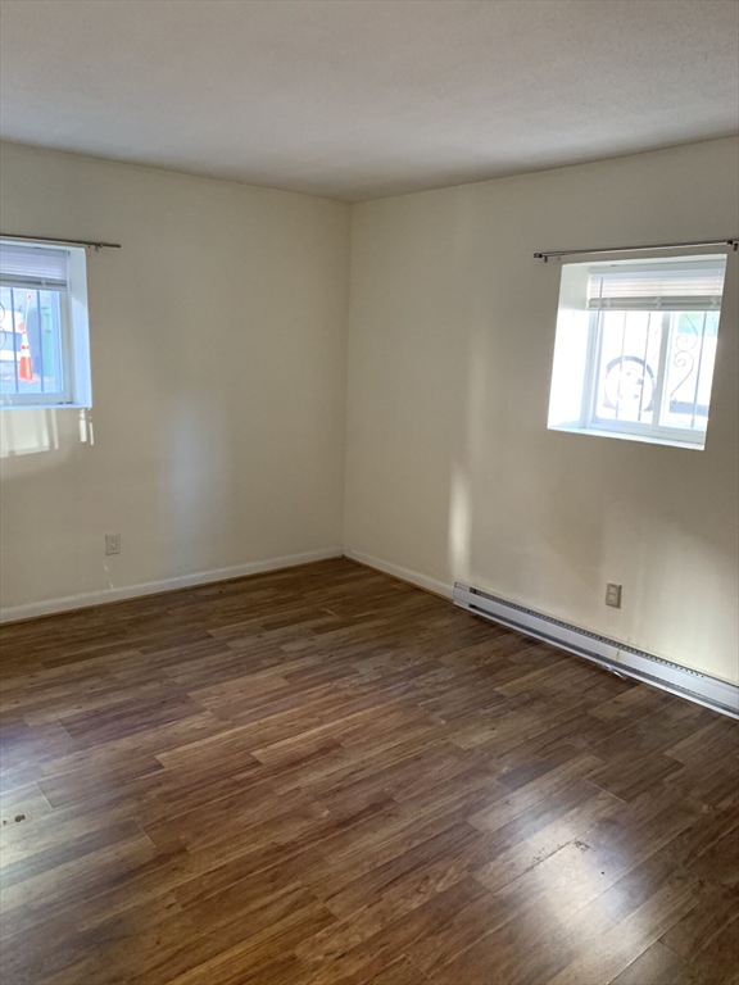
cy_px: 492
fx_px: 740
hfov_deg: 53.1
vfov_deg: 67.3
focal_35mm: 26
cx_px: 370
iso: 320
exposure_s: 1/40
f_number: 1.8
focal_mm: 4.25
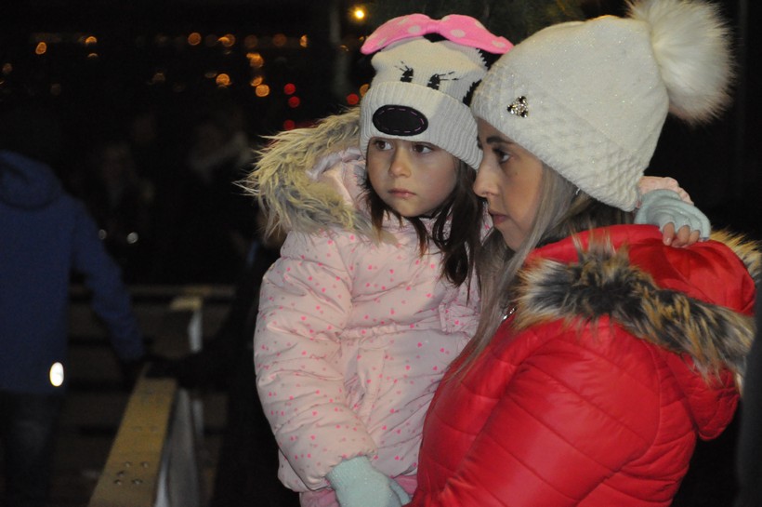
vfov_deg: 9.6
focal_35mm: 142
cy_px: 254
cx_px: 381
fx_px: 3013
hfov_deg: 14.4
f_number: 5.3
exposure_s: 1/125
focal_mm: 95
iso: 3200
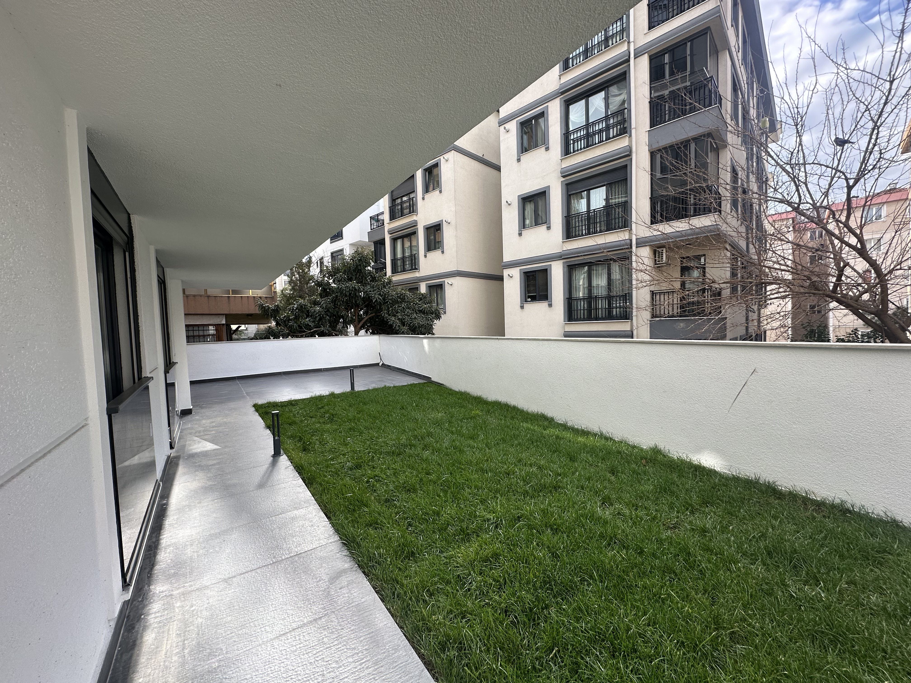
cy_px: 342
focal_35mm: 14
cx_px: 456
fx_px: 368
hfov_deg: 102.1
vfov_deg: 85.7
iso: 40
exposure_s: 1/332
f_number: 2.2
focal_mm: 2.22
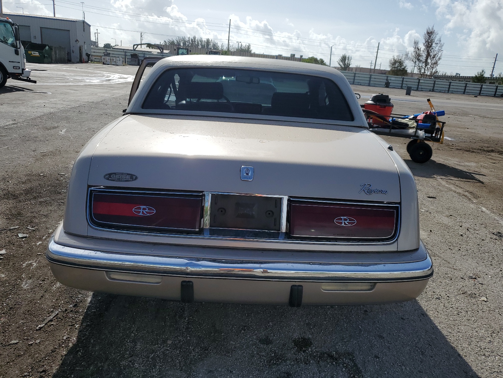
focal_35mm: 26
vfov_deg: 53.1
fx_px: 378
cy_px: 189
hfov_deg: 67.3
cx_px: 252
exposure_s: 1/10000
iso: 50
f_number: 1.5
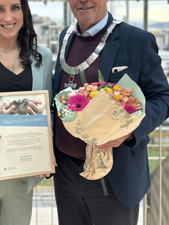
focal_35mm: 69
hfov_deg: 21.2
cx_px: 53
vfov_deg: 27.9
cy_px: 68
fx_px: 449
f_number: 1.78
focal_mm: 6.86
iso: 100
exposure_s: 1/100
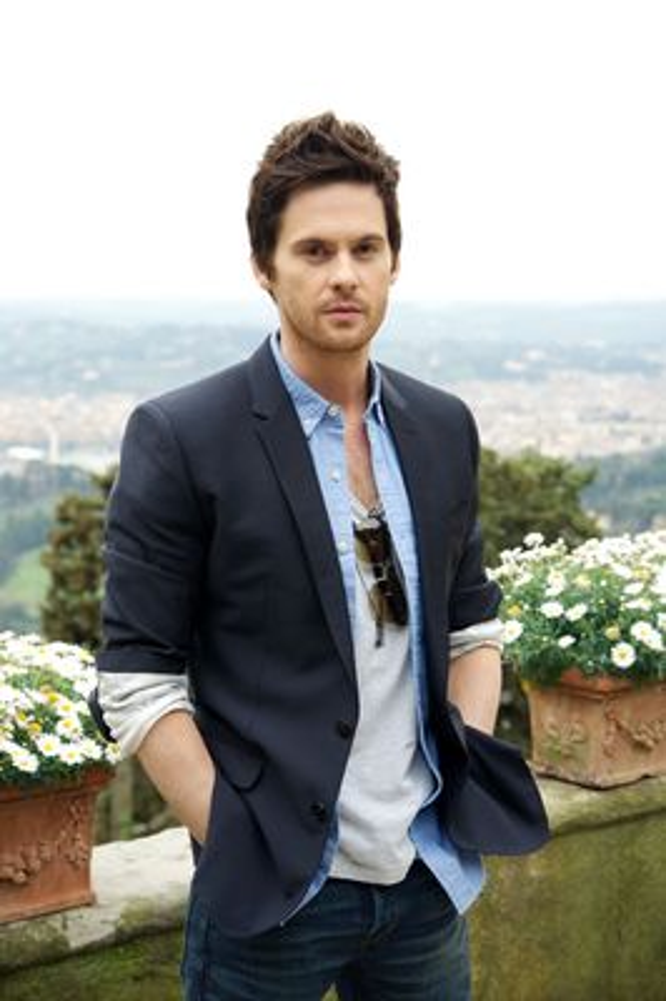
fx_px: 2224
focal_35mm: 80
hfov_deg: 17.0
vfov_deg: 25.4
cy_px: 500
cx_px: 333
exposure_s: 1/60
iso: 320
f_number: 8
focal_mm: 80
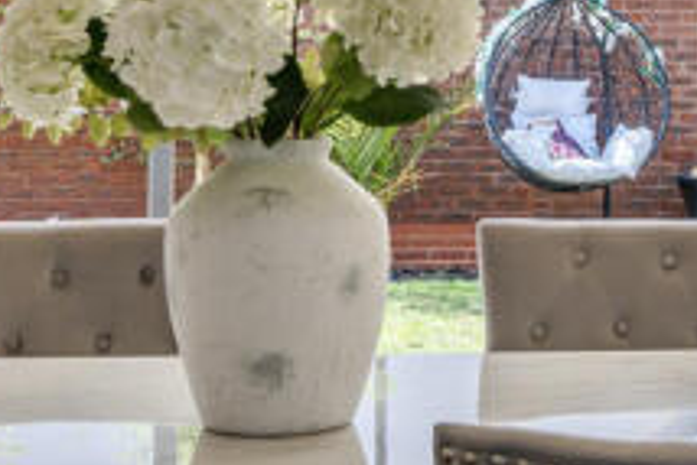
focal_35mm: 110
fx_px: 2131
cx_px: 708
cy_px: -8
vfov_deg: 12.3
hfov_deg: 18.1
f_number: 8
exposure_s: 1/30
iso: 100
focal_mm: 24
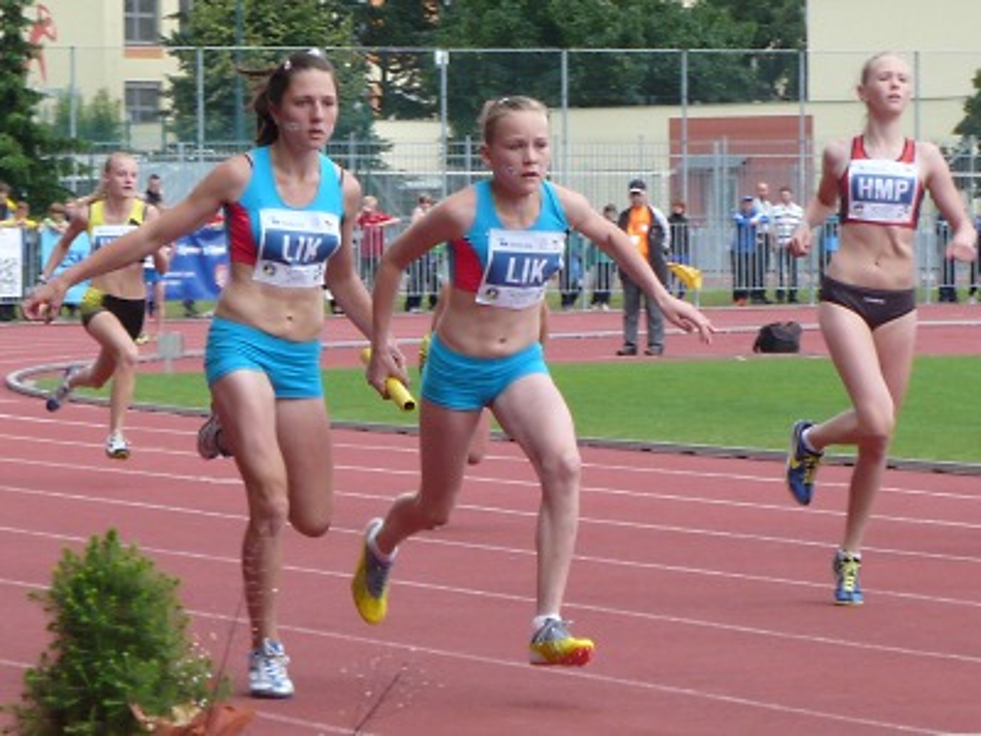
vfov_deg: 12.1
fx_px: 3457
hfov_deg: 16.1
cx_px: 490
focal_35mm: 122
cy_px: 368
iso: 100
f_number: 3.7
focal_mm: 19.4
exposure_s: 1/640
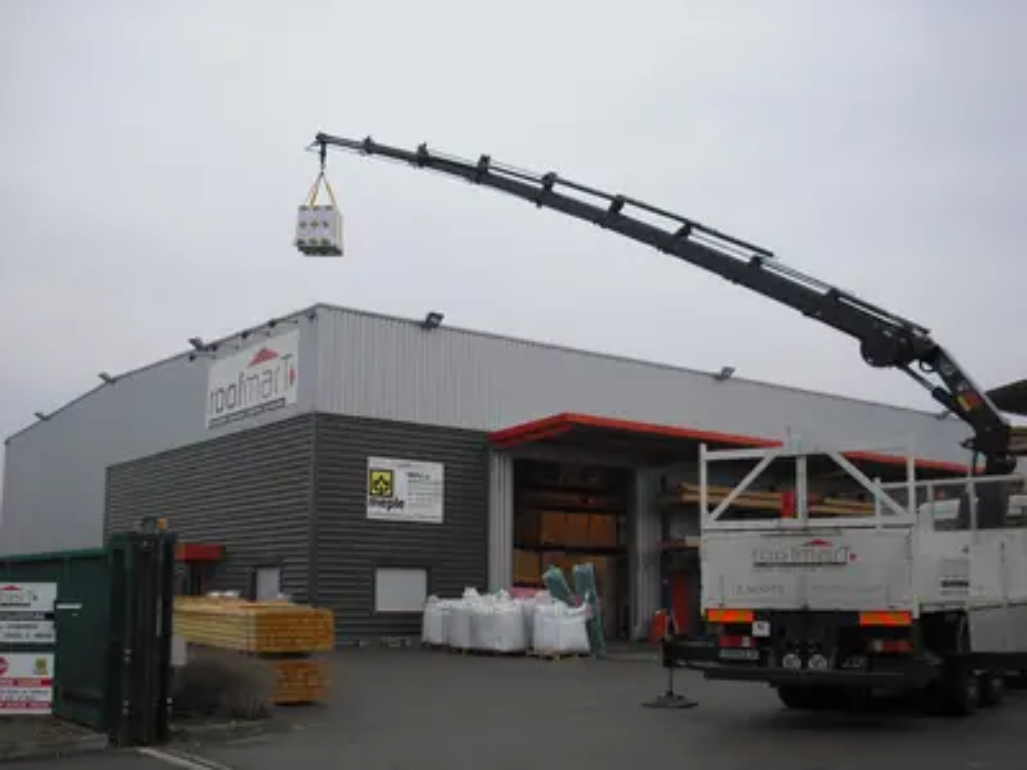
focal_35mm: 38
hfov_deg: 49.0
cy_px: 385
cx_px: 514
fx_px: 1127
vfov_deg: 37.7
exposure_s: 1/200
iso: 64
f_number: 2.8
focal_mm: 6.2
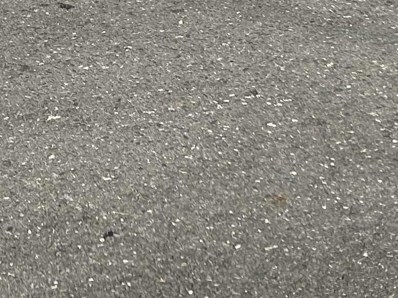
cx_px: -377
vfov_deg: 9.7
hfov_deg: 12.9
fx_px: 1551
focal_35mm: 135
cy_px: -429
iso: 50
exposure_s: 1/4444
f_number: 1.5
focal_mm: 5.7
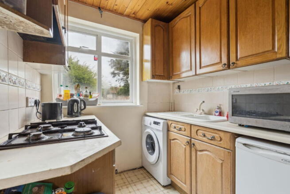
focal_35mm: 16
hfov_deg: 96.7
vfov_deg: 73.8
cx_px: 145
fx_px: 129
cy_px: 97
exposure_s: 1/80
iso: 640
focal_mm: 16
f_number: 7.1
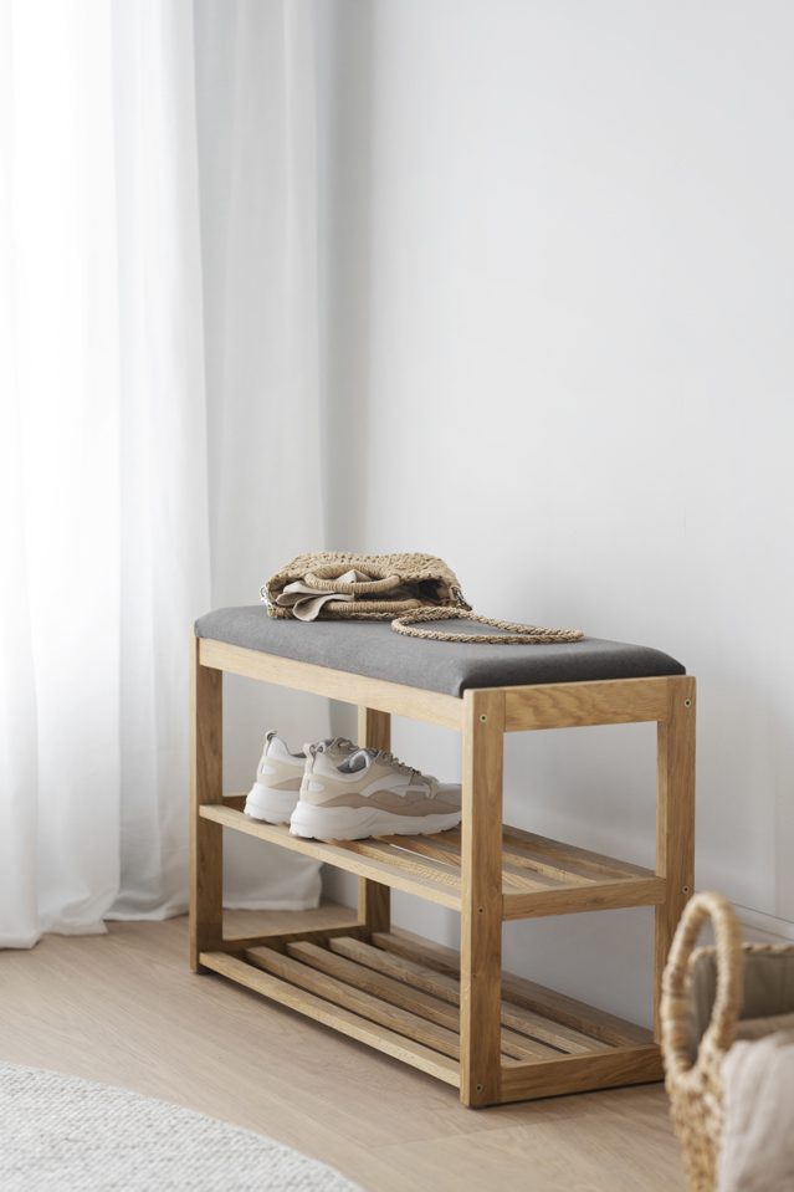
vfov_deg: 23.9
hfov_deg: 16.1
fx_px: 2813
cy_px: 596
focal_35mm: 85
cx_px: 397
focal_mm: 85
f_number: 3.2
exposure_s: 1/30
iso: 320
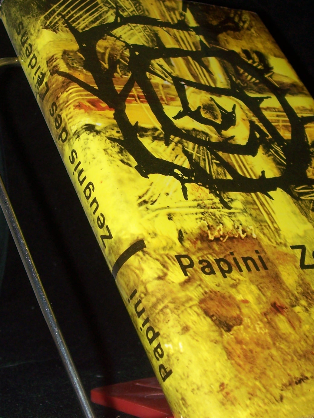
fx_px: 846
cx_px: 169
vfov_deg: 27.7
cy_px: 243
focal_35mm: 70
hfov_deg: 21.0
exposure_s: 1/60
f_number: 2.8
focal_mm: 7
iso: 80
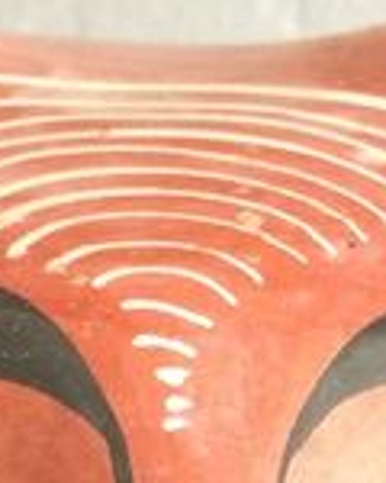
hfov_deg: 9.1
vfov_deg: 10.8
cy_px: 797
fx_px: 2428
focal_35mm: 170
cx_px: 138
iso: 160
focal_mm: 4.15
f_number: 2.2
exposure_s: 1/30
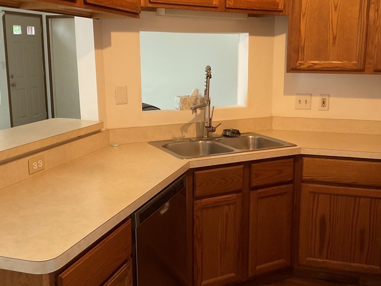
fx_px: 451
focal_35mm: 41
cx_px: 216
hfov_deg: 45.7
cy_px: 134
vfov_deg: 35.1
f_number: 1.8
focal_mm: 3
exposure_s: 1/40
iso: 200
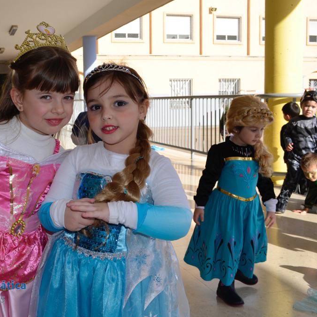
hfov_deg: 36.4
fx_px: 466
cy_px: 148
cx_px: 68
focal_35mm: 45
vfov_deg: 37.5
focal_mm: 20
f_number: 7.1
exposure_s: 1/200
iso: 100
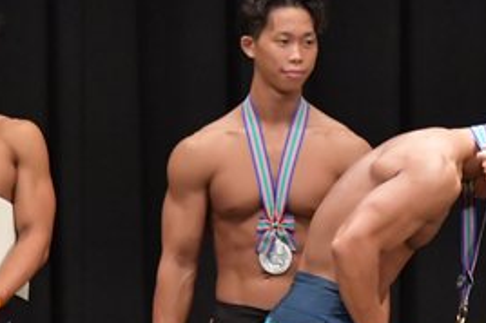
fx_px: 7888
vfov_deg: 2.3
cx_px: 578
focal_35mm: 585
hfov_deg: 3.5
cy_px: 318
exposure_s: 1/400
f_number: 5.6
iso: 6400
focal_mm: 135
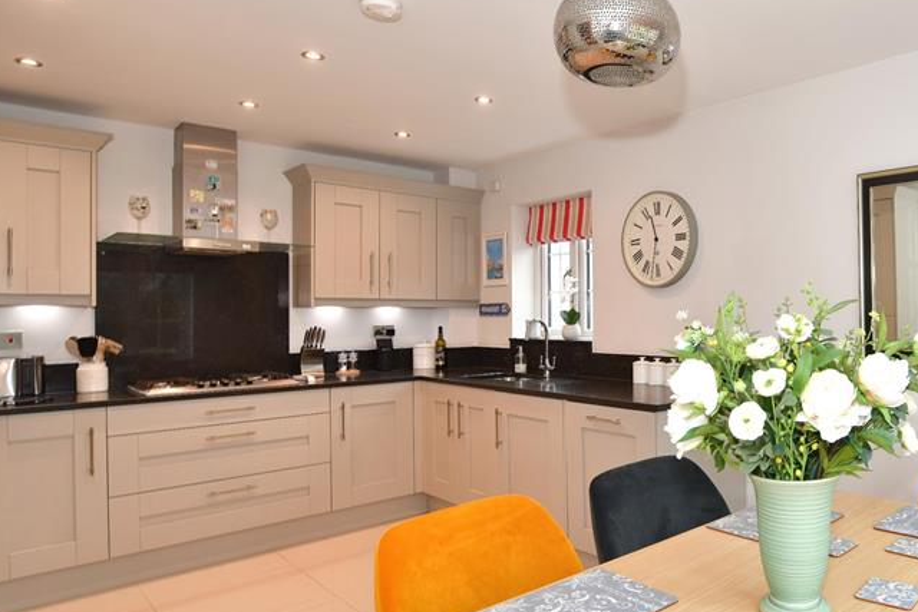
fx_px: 612
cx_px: 678
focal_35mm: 24
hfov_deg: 69.3
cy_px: 309
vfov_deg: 53.2
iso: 250
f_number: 5
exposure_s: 1/60
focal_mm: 10
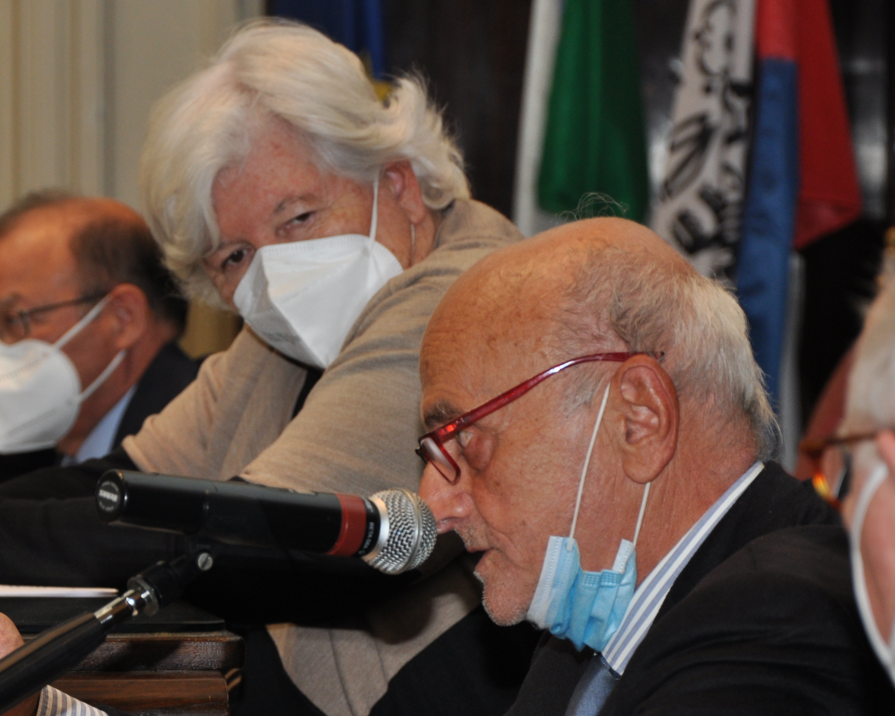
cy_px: 442
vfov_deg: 6.3
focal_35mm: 246
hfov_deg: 7.9
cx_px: 544
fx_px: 6511
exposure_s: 1/60
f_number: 5.6
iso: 400
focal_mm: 105
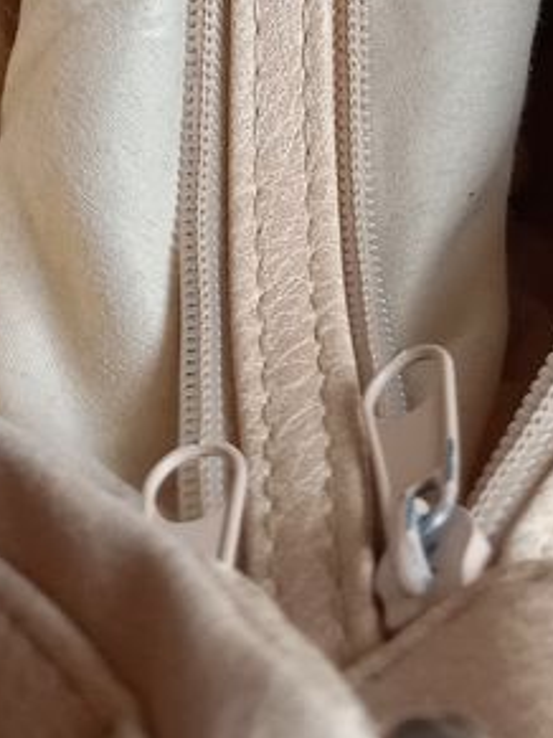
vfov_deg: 19.0
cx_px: 342
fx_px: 1833
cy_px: -467
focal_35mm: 86
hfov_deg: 17.1
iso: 250
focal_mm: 4.65
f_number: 1.8
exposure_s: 1/50
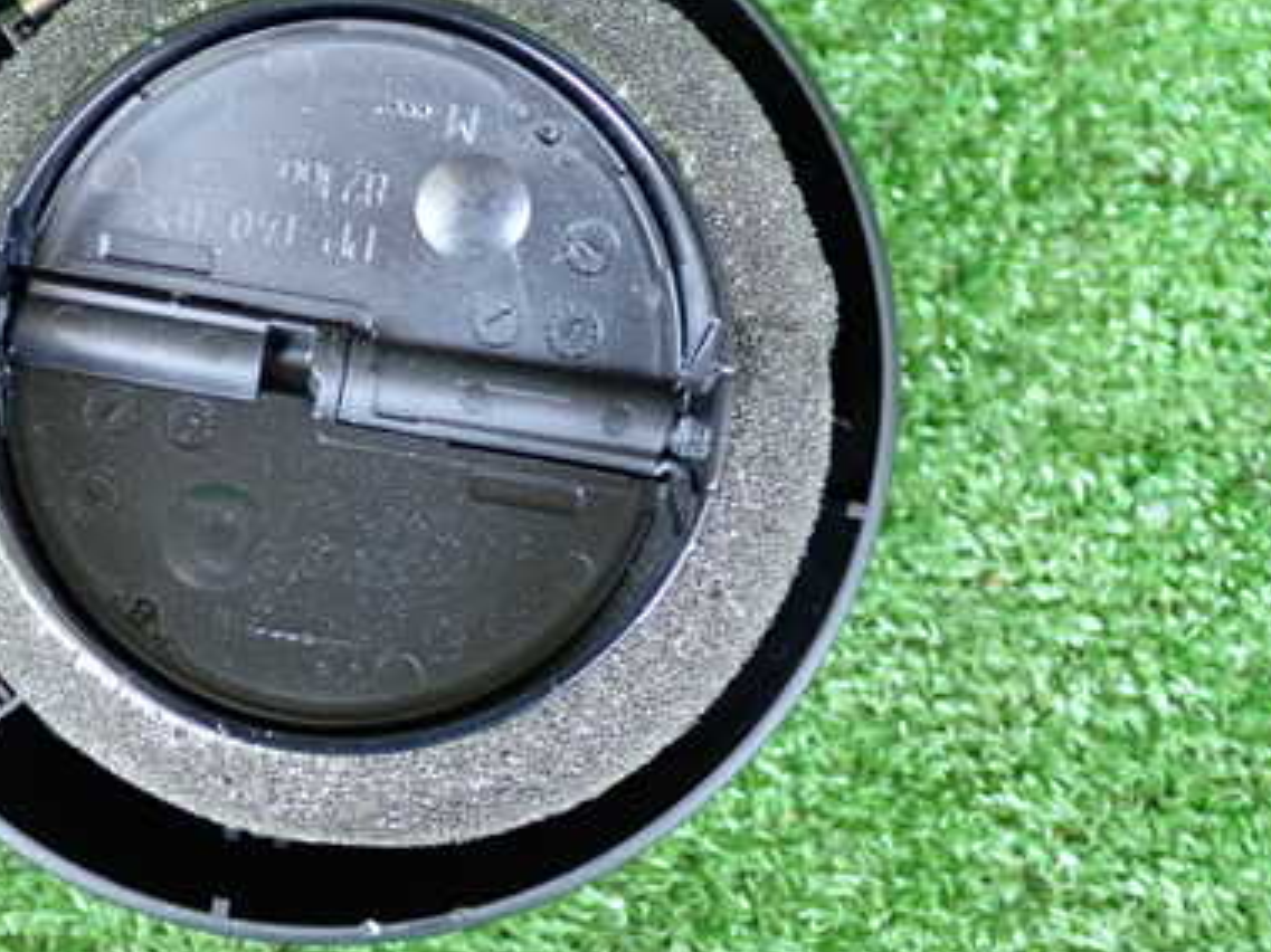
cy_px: 402
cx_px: 342
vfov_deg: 25.6
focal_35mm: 57
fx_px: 2092
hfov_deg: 33.2
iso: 400
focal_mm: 6.37
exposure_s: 1/40
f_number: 2.5
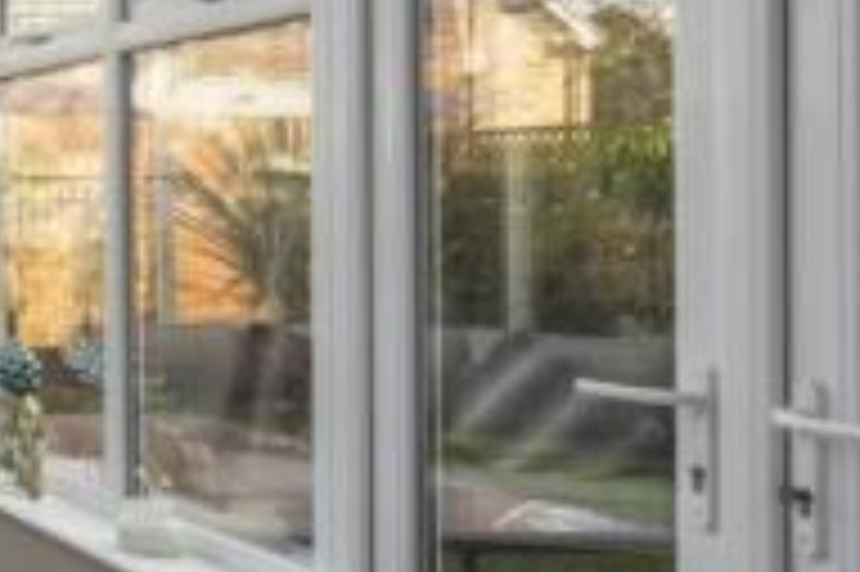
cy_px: 245
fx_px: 1354
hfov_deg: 23.4
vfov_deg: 23.8
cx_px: -592
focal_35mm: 57
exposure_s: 1/40
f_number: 8
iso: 320
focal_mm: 16.5
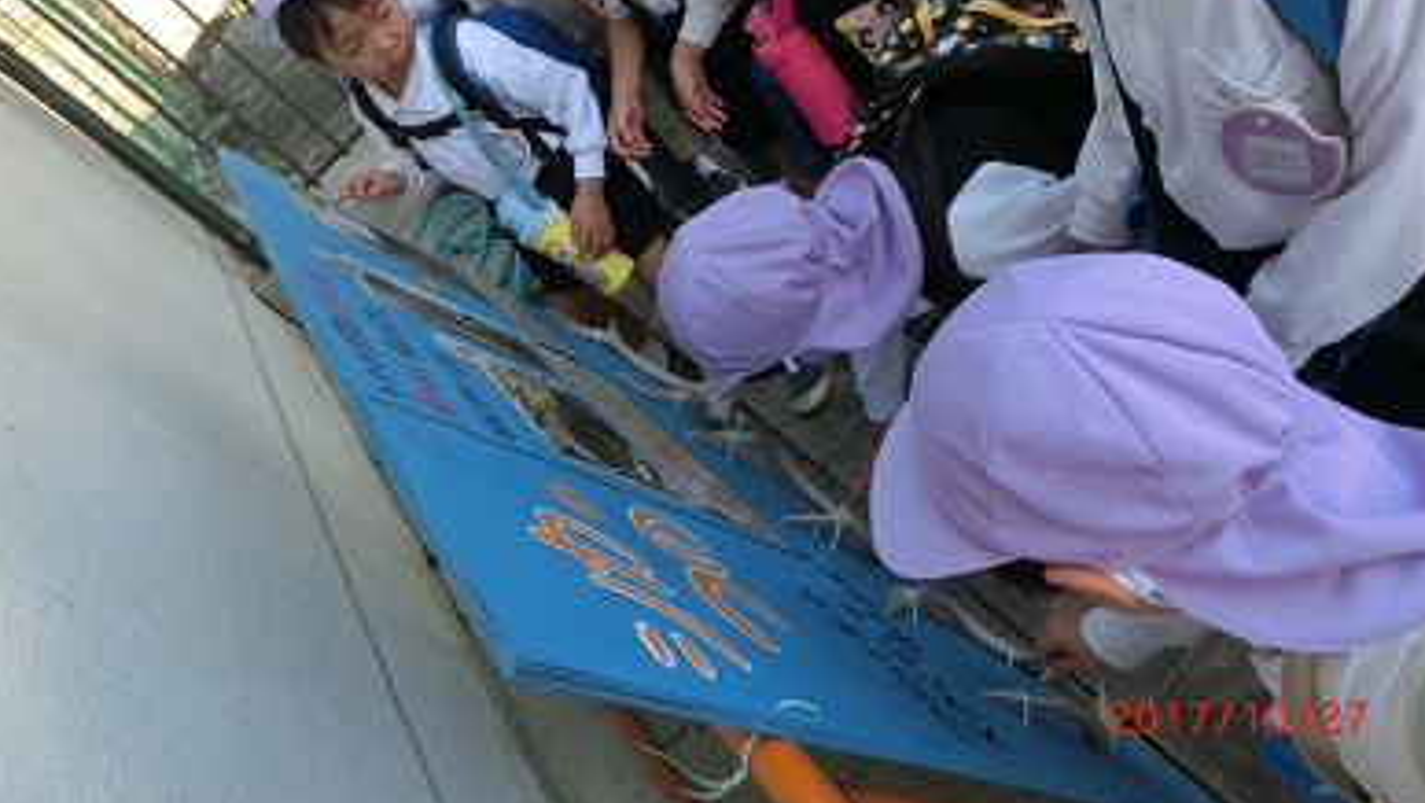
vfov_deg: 42.4
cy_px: 276
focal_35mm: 27
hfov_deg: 69.8
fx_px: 1021
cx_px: 722
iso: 125
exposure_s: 1/250
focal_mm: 4.24
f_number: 3
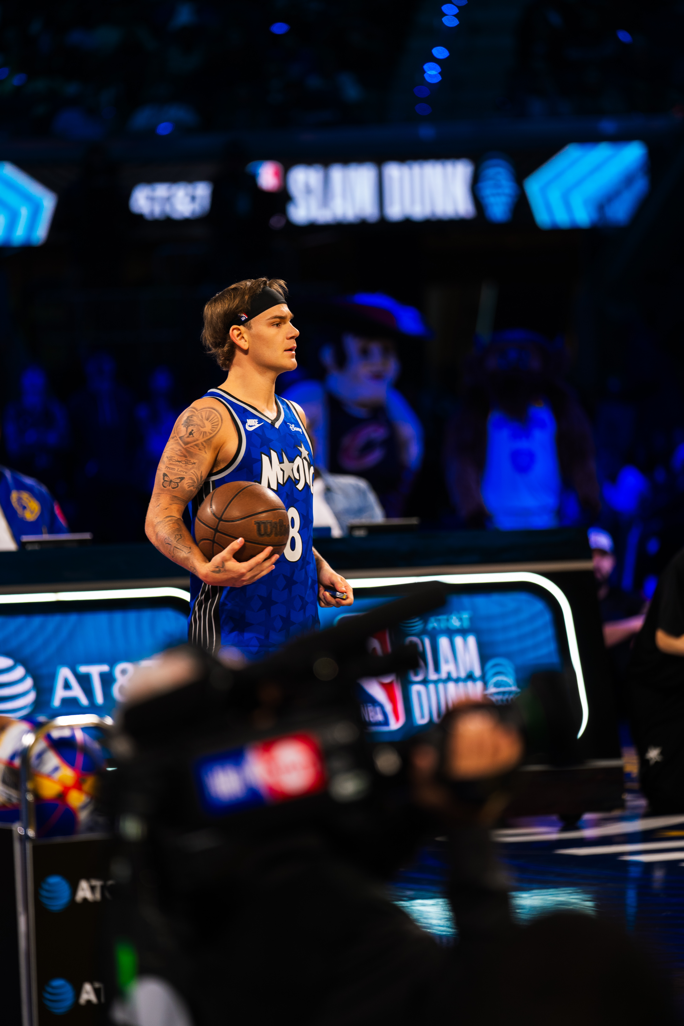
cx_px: 342
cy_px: 513
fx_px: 5700
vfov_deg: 10.3
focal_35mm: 200
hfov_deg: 6.9
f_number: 2.8
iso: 500
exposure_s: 1/200
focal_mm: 200
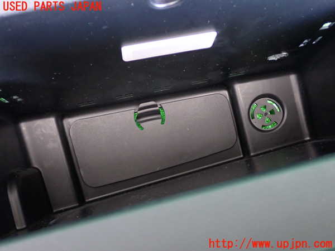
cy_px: 126
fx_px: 426
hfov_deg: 42.9
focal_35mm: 44
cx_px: 168
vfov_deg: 32.9
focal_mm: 7.84
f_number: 2.9
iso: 800
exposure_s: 1/13
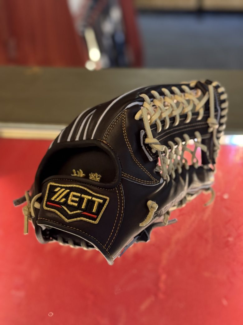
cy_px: 162
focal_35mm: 48
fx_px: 449
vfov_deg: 39.7
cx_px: 122
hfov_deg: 30.3
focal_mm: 6.76
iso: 250
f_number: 1.78
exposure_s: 1/59
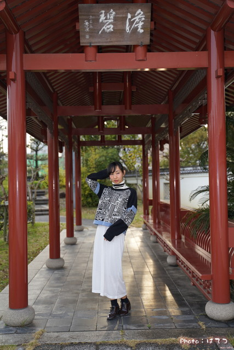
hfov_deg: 30.5
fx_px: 429
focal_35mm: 44
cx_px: 117
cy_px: 175
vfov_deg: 44.5
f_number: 2.8
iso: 100
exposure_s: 1/250
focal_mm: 44
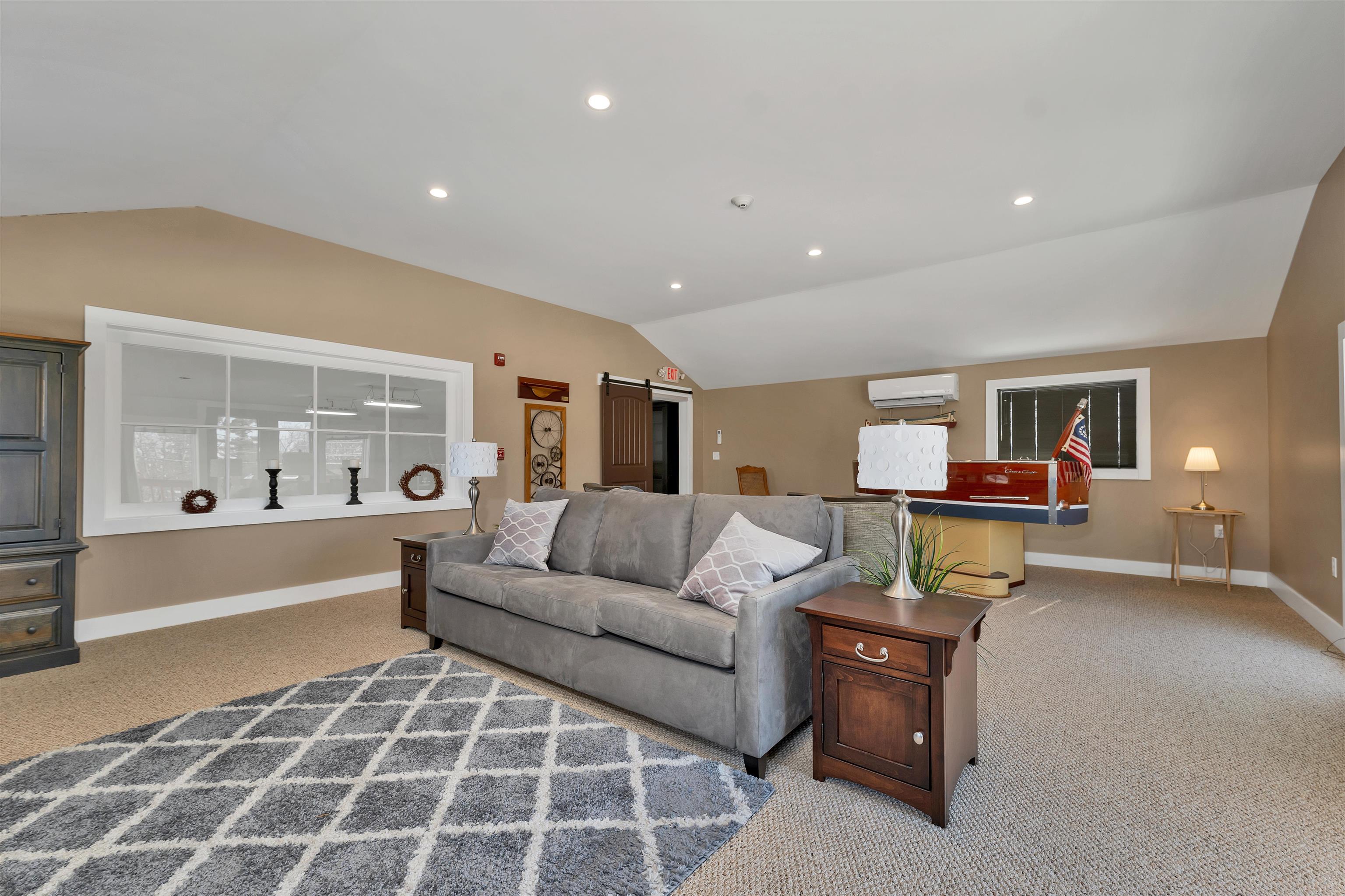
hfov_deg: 100.4
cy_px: 448
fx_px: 560
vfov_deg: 77.3
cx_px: 672
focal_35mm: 15
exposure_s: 1/30
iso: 400
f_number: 8
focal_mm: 15
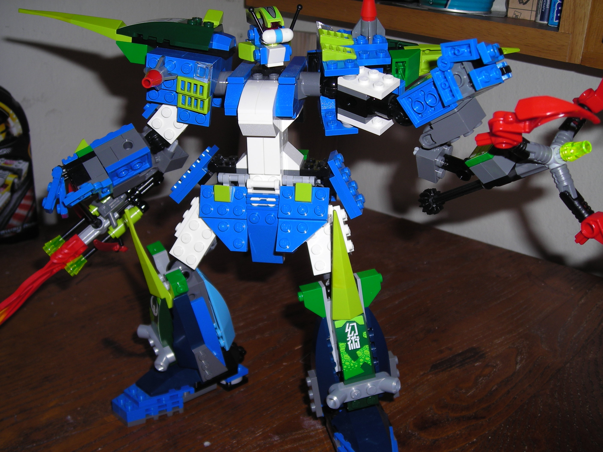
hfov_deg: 45.8
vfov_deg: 35.1
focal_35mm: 41
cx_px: 302
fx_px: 714
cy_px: 226
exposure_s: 1/60
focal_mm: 6.8
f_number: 3.3
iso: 50
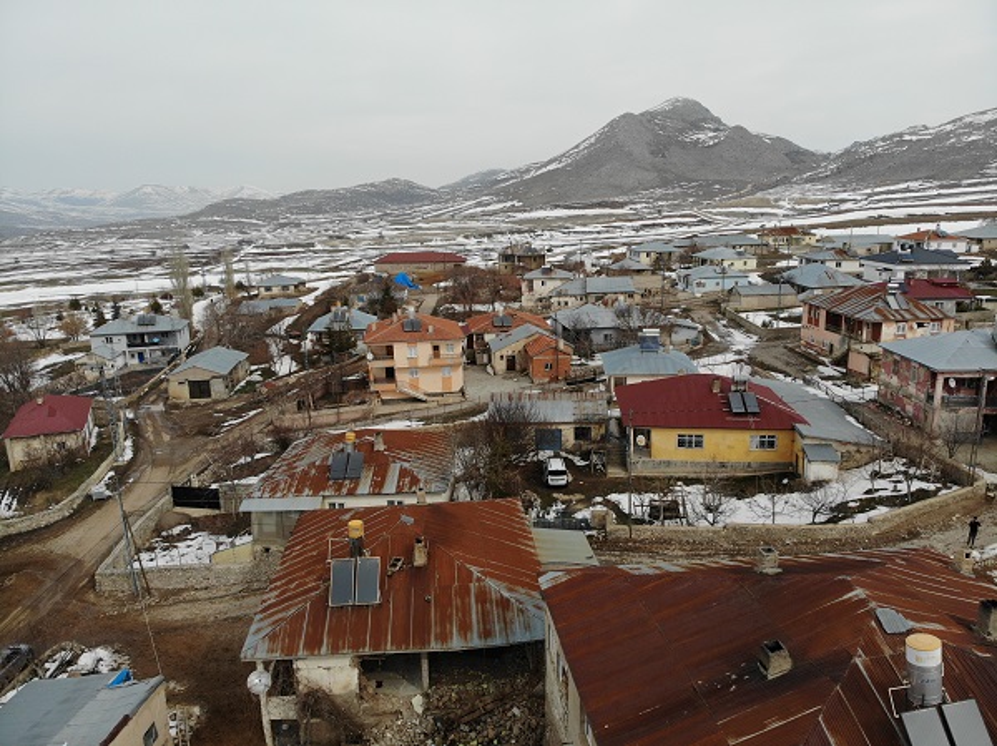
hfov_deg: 71.6
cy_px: 373
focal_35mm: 24
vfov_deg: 56.7
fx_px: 691
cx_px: 498
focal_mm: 4.5
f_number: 2.8
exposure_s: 1/1562
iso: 103
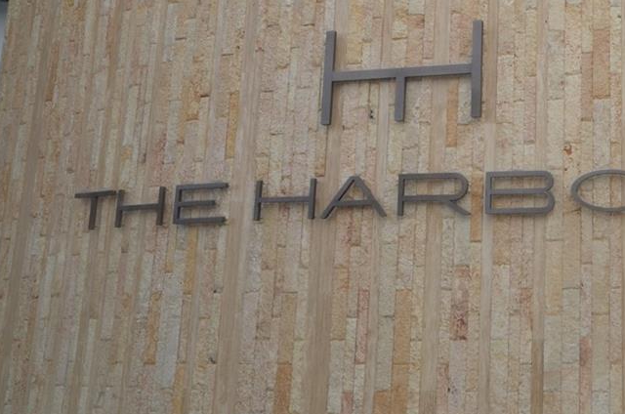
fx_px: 1299
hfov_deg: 25.7
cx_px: 621
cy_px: -31
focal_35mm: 75
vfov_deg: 17.5
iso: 100
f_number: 5.6
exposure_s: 1/125
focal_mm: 20
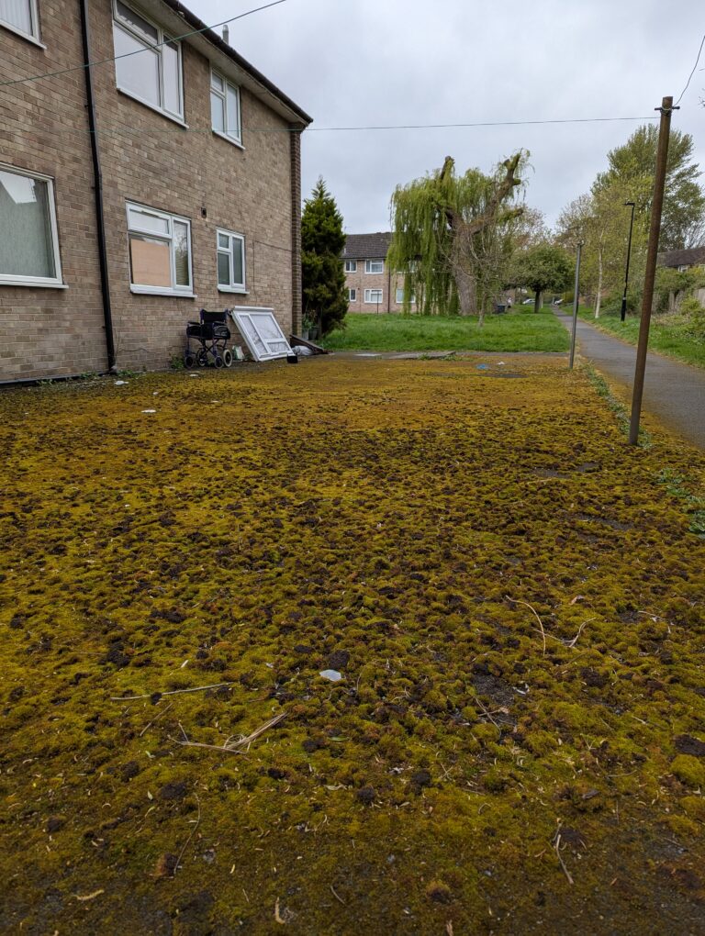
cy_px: 468
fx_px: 650
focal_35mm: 24
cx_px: 352
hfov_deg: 56.9
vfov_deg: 71.5
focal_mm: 6.81
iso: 42
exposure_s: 1/563
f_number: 1.85
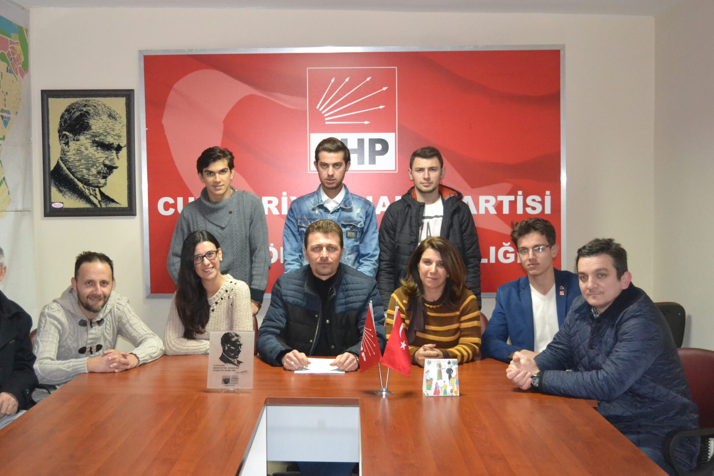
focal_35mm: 40
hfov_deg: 48.2
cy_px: 242
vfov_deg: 33.4
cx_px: 294
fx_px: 793
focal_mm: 22
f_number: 3.5
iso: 3200
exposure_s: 1/60
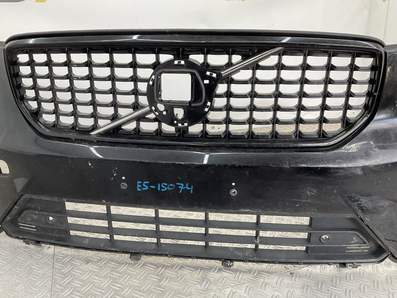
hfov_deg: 61.7
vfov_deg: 48.2
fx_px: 333
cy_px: 149
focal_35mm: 29
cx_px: 198
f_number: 1.8
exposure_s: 1/100
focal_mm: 3
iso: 32
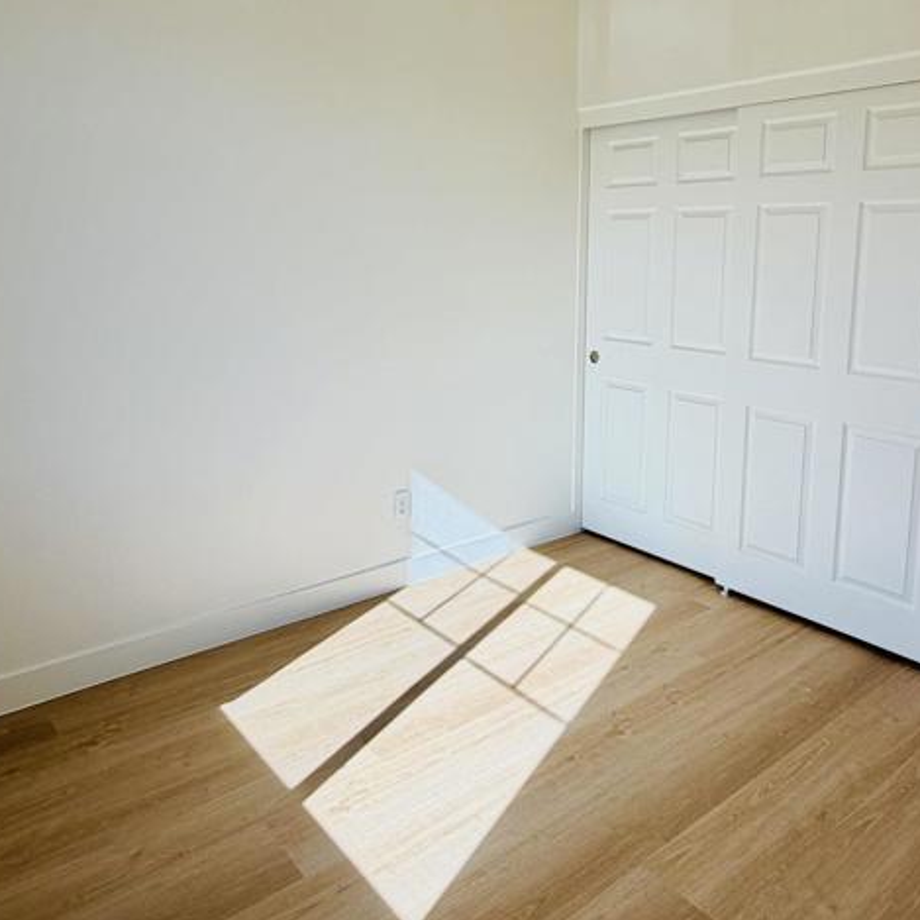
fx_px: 812
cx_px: 506
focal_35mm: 27
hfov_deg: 59.0
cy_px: 359
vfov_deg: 58.5
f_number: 2.2
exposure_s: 1/120
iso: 32
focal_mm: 2.22
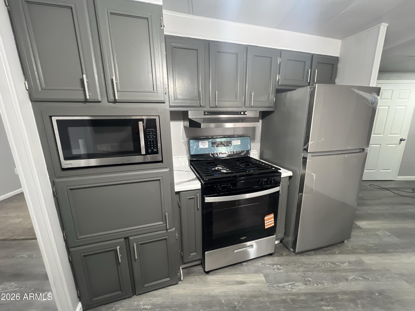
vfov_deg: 89.9
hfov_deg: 106.2
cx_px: 208
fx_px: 156
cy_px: 156
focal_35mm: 13
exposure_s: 1/60
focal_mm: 1.57
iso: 320
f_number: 1.8
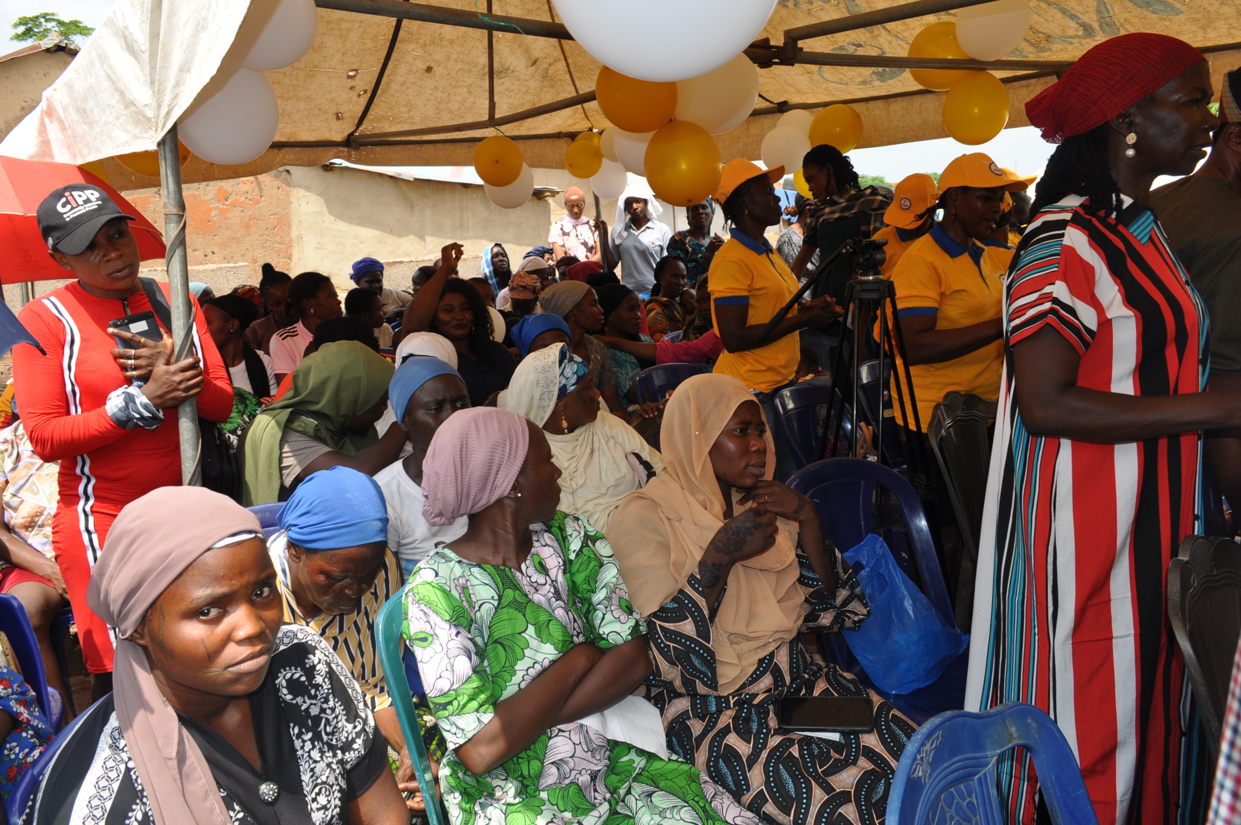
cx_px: 620
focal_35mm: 27
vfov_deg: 47.8
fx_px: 930
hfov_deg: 67.4
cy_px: 412
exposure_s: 1/200
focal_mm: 18
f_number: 6.3
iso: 200
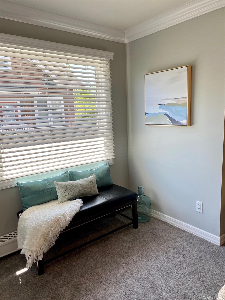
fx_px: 225
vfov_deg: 67.3
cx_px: 112
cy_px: 150
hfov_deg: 53.1
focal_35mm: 26
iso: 32
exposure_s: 1/177
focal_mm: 4.25
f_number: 1.8
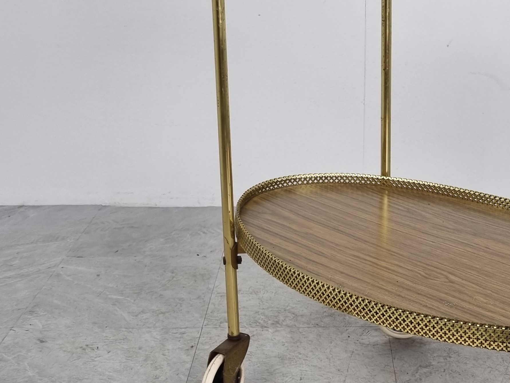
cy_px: 186
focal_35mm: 59
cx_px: 362
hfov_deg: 32.3
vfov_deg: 24.8
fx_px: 869
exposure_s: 1/100
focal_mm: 5.4
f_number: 1.8
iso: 64
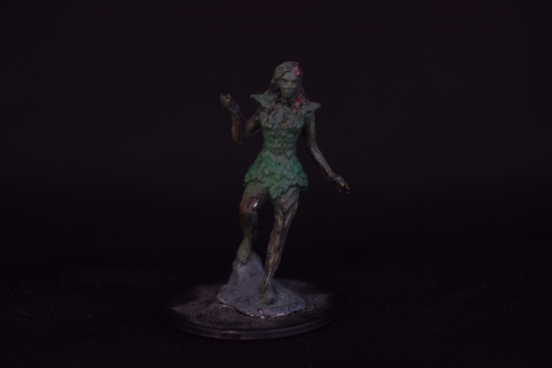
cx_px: 276
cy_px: 184
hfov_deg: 24.6
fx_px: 1265
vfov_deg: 16.6
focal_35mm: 82
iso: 400
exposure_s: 1/30
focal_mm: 55
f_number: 5.6
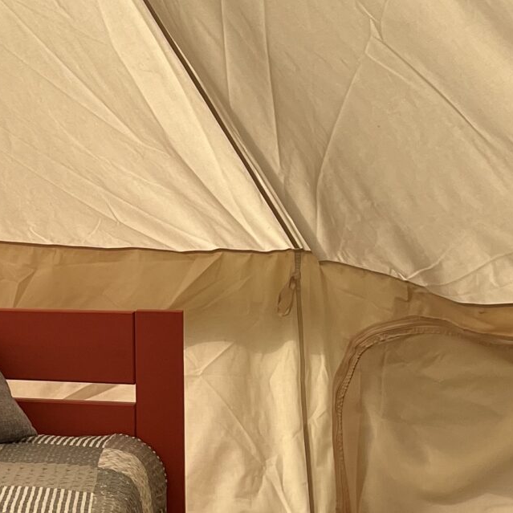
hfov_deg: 17.3
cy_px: 166
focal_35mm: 92
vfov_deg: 18.8
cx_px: -216
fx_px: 1543
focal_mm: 5.1
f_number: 1.6
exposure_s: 1/1339
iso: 50
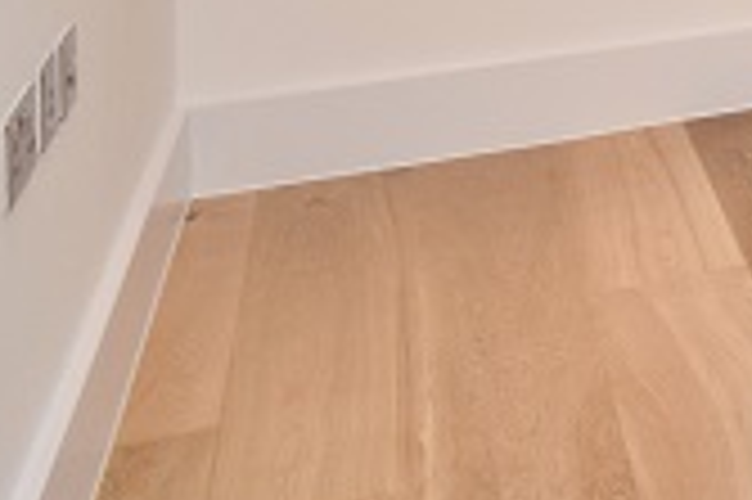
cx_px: 1833
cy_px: -477
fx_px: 1690
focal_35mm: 81
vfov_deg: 14.3
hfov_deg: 14.7
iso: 720
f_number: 5.6
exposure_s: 1/125
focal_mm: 10
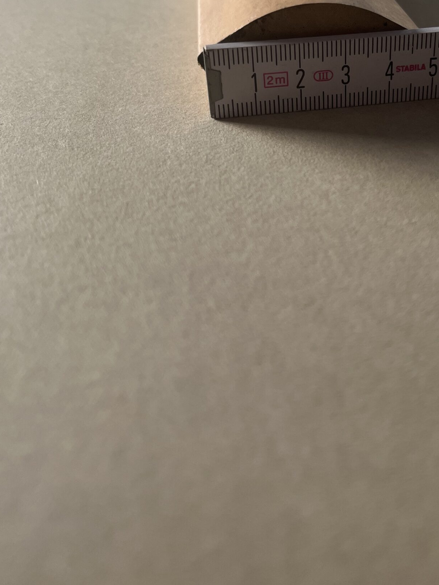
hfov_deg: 34.3
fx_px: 693
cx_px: 336
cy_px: 148
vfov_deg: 44.3
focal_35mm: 41
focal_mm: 5.1
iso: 100
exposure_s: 1/121
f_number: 1.6
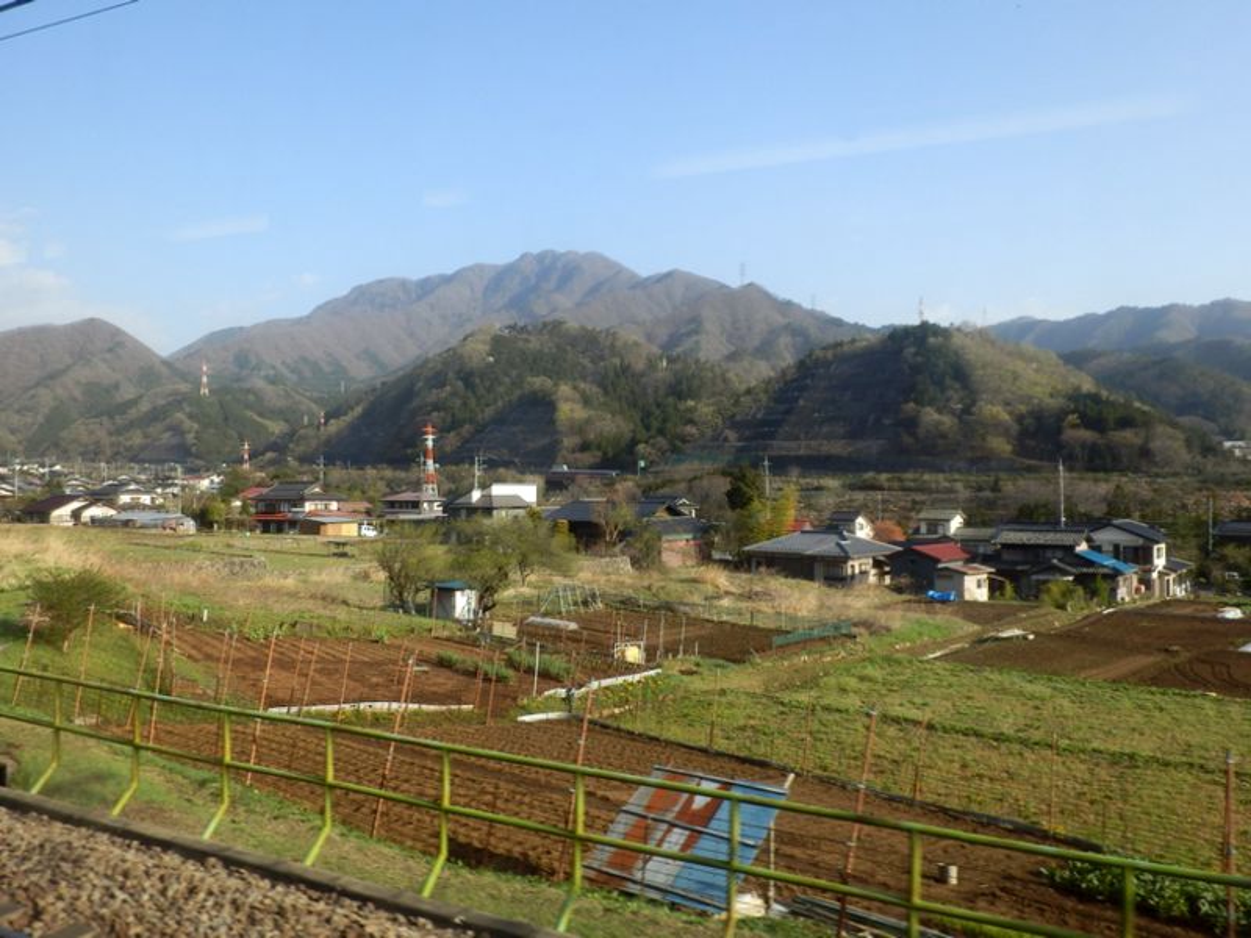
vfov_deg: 46.8
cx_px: 626
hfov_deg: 60.0
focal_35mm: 30
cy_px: 469
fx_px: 1084
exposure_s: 1/640
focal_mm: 5.3
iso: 80
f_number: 3.5
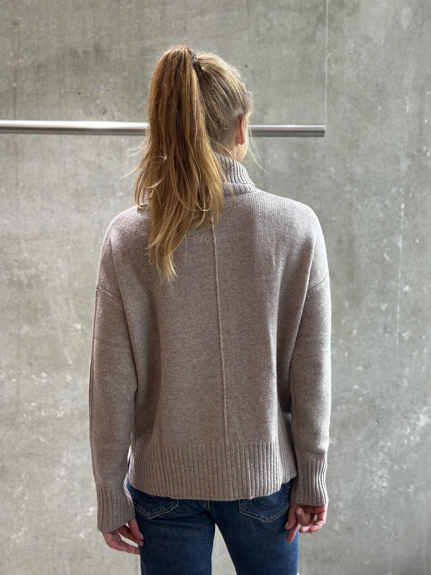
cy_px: 288
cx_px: 216
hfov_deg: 30.3
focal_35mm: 48
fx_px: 797
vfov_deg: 39.7
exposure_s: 1/100
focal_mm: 6.86
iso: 160
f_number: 1.78
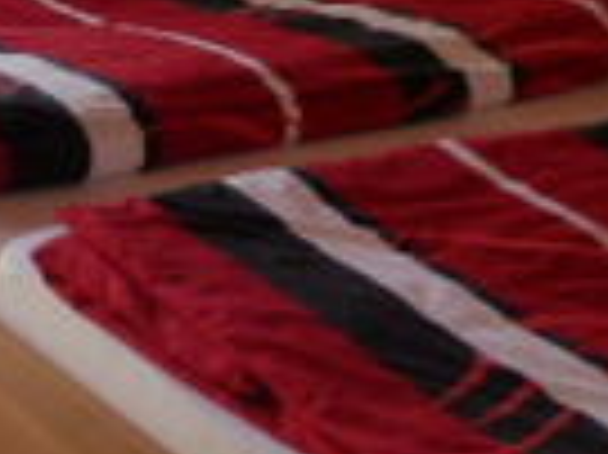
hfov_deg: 16.6
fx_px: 1913
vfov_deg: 12.8
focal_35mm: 109
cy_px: -247
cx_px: -281
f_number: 3.3
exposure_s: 1/160
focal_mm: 4.3
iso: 200
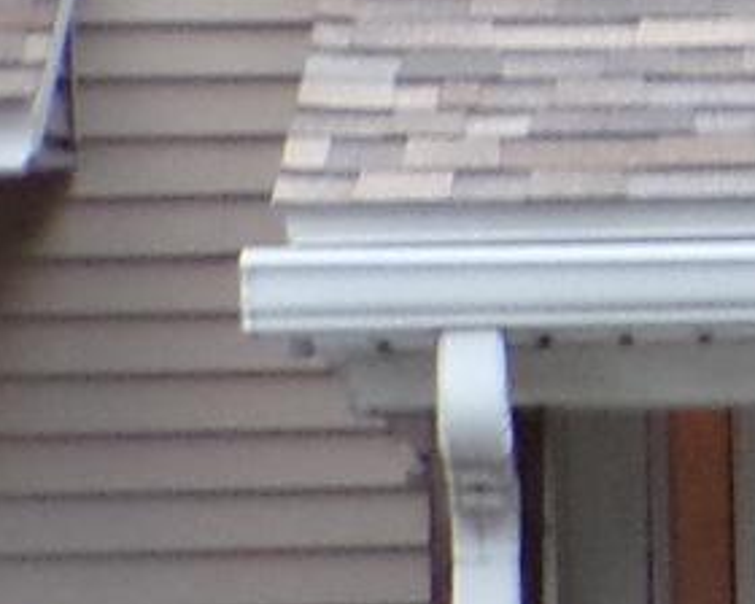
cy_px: 431
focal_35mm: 300
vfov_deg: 5.2
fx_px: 6704
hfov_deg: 5.9
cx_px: 2351
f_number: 3.4
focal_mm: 7.6
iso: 200
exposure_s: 1/34
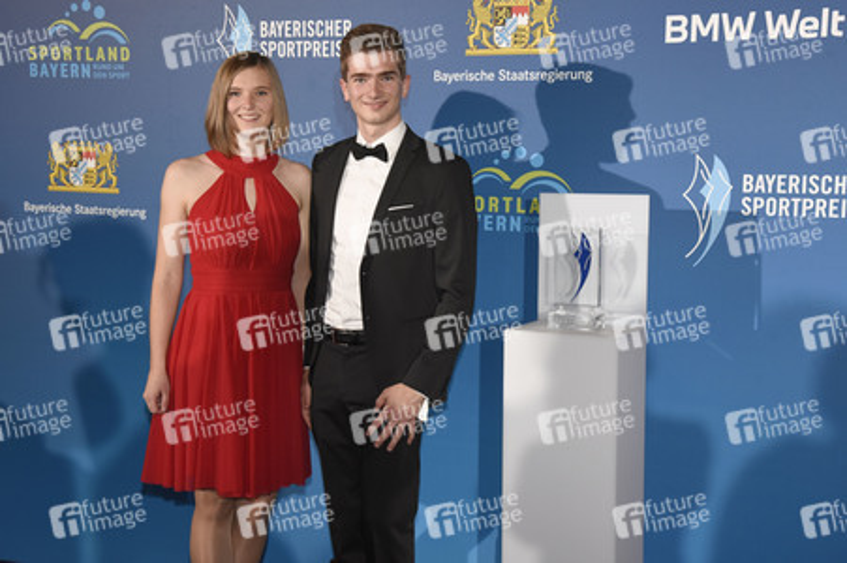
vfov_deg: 26.0
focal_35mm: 52
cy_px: 282
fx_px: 1223
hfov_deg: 38.2
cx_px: 424
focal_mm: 52
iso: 2500
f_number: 6.3
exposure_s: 1/80
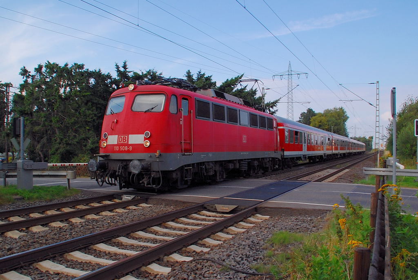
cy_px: 140
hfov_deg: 67.3
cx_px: 209
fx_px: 314
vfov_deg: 48.0
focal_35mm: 27
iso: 400
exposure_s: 1/640
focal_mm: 18
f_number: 8
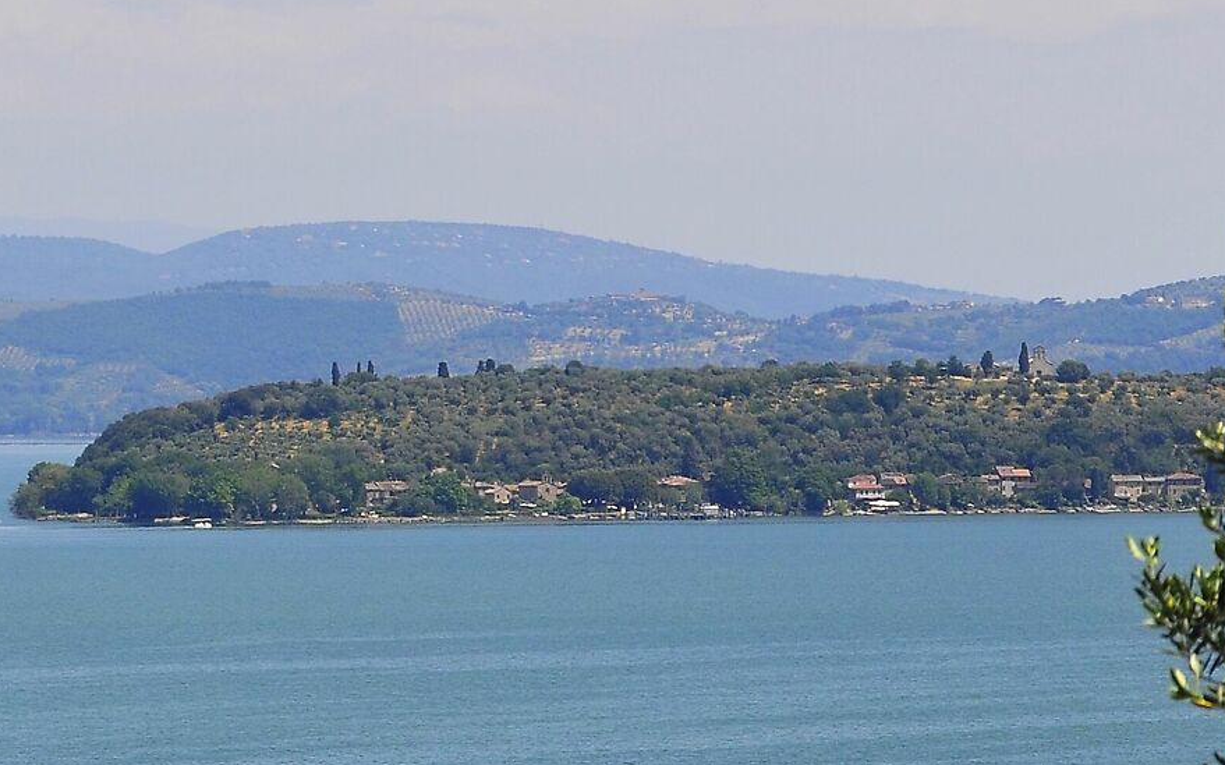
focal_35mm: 354
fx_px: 11829
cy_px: 610
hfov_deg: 5.9
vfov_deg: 3.7
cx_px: 103
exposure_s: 1/400
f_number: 10
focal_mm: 85
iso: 200
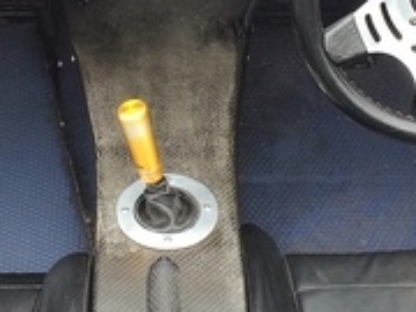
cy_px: 125
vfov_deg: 14.4
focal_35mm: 103
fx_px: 1238
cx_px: 190
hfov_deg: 19.1
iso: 32
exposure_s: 1/100
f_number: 2.2
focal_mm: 4.15
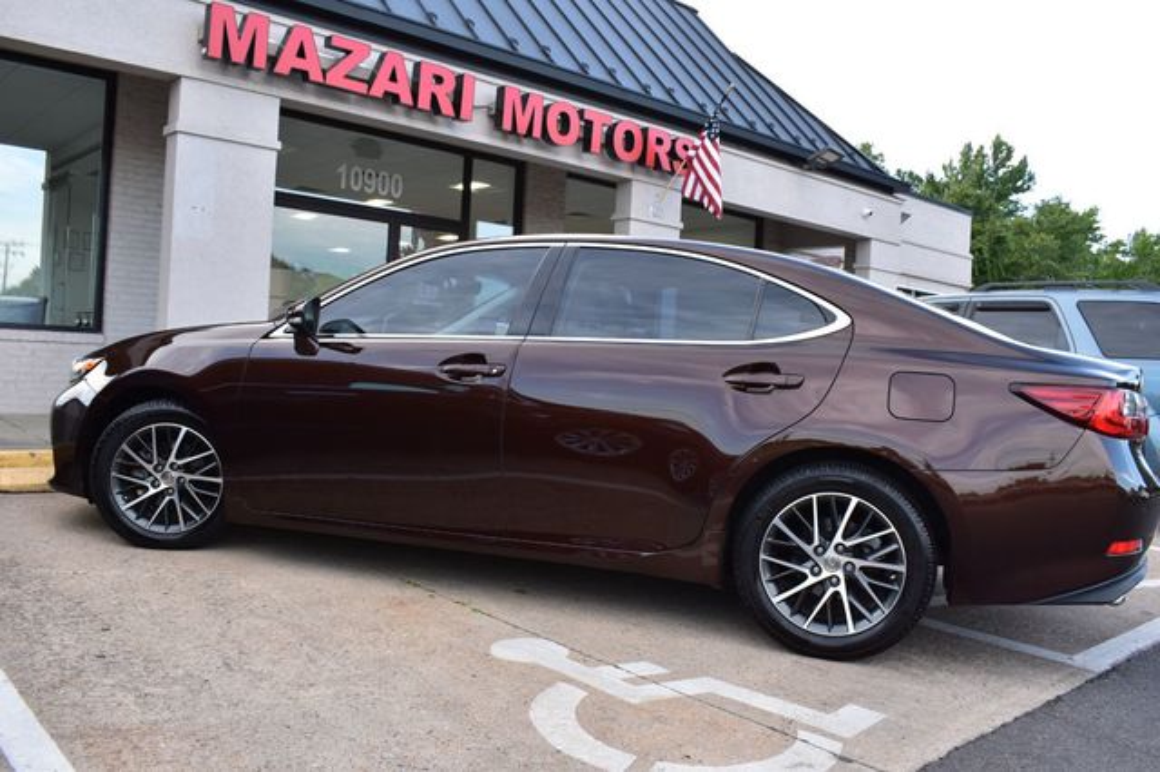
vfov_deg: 43.6
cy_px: 386
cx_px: 580
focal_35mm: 30
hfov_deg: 62.0
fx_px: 966
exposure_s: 1/100
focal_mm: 20
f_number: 9
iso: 400
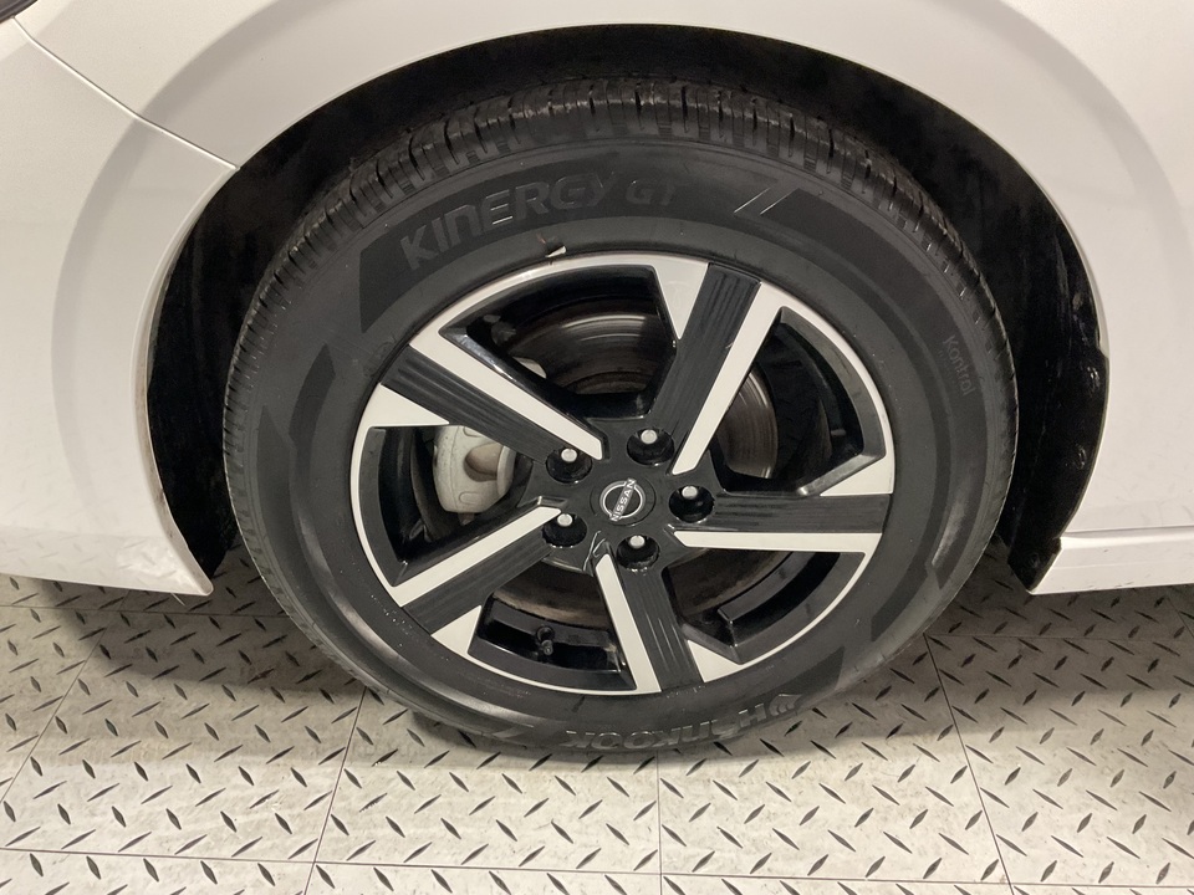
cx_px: 597
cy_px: 448
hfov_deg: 61.7
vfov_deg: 48.2
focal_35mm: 29
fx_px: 1000
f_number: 1.8
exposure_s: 1/60
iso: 160
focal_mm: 3
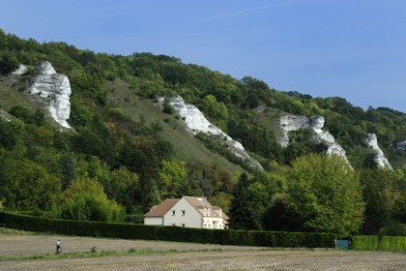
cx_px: 203
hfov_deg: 14.7
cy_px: 136
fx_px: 1579
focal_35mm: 140
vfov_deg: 9.8
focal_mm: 140
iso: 200
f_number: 13
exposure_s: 1/250
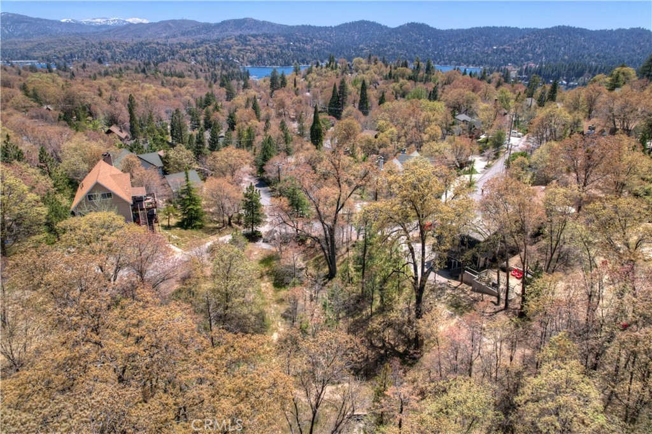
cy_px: 217
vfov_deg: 57.2
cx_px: 326
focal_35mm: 22
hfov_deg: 78.6
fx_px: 398
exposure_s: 1/2000
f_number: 2.8
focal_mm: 8.4
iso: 100
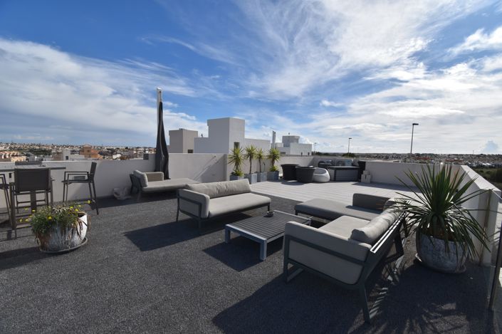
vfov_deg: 77.2
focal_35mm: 15
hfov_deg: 100.4
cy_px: 167
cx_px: 251
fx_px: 209
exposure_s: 1/400
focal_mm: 10
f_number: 10
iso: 100
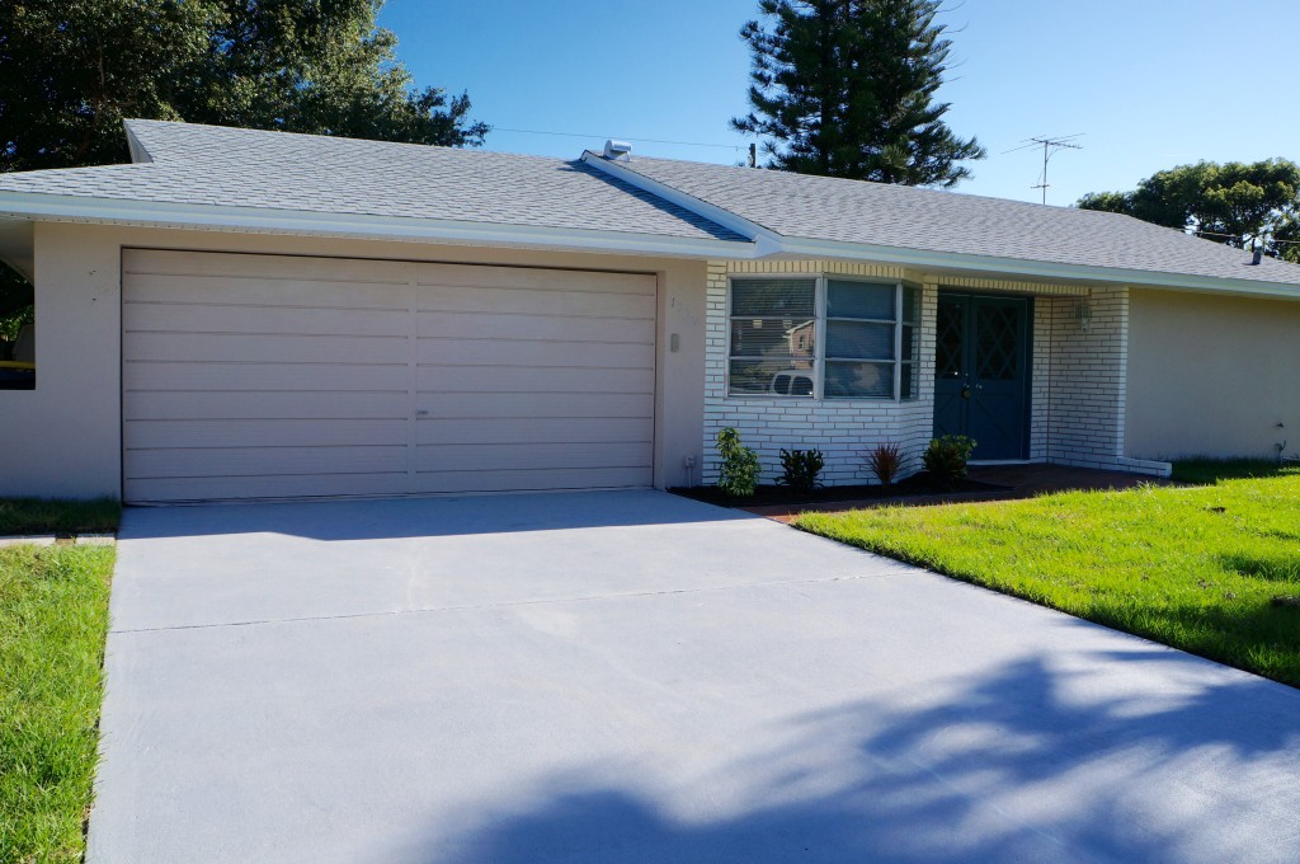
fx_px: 1028
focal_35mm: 28
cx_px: 650
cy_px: 432
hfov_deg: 64.6
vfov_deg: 45.6
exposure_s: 1/100
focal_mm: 19
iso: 100
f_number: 13
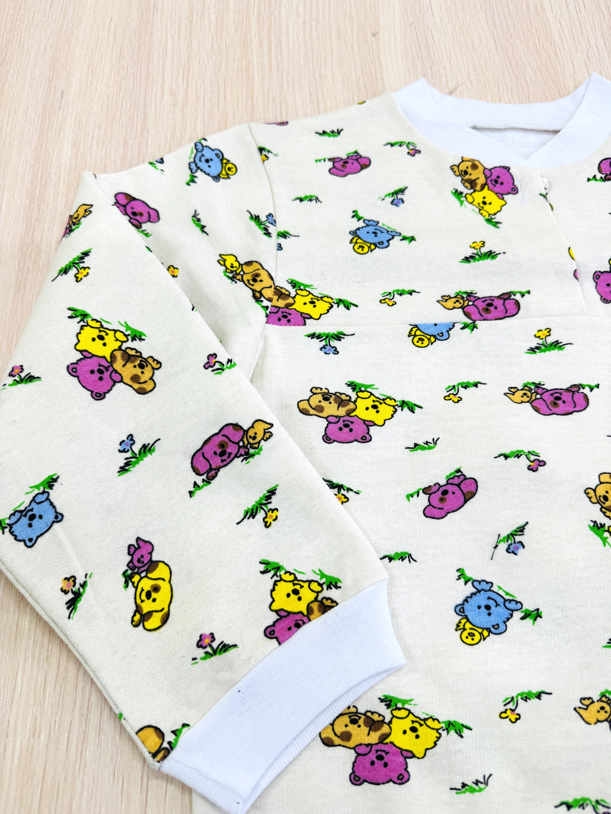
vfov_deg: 71.6
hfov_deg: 56.8
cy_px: 407
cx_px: 306
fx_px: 565
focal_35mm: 24
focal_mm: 6.86
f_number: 1.78
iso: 64
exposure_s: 1/148
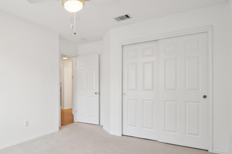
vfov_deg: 53.1
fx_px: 155
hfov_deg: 70.9
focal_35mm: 24
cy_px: 80
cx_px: 72
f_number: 8
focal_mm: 10
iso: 400
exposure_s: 1/20
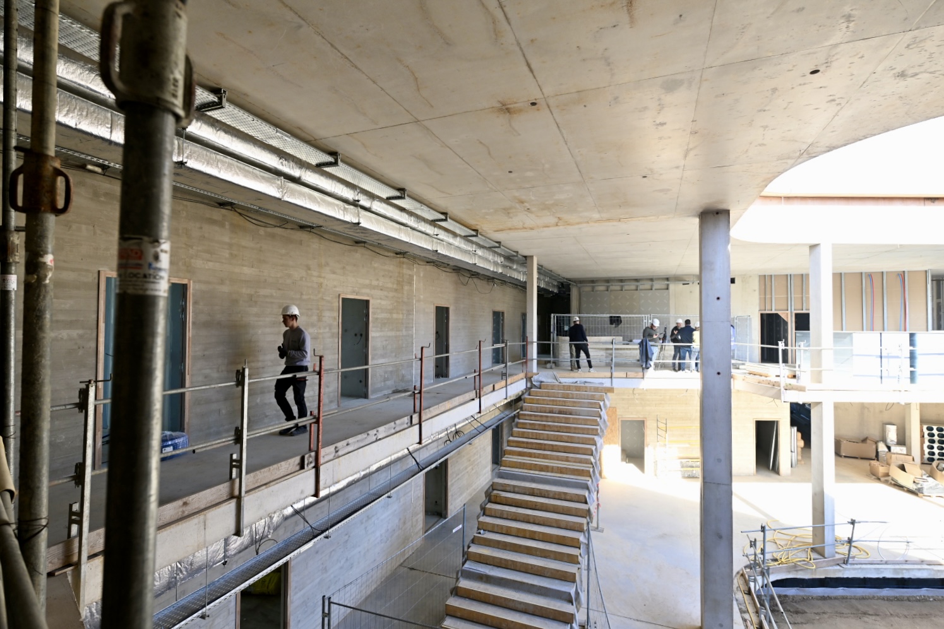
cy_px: 314
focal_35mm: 16
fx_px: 420
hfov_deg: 96.7
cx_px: 472
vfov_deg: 73.8
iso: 500
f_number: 5
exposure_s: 1/250
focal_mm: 16
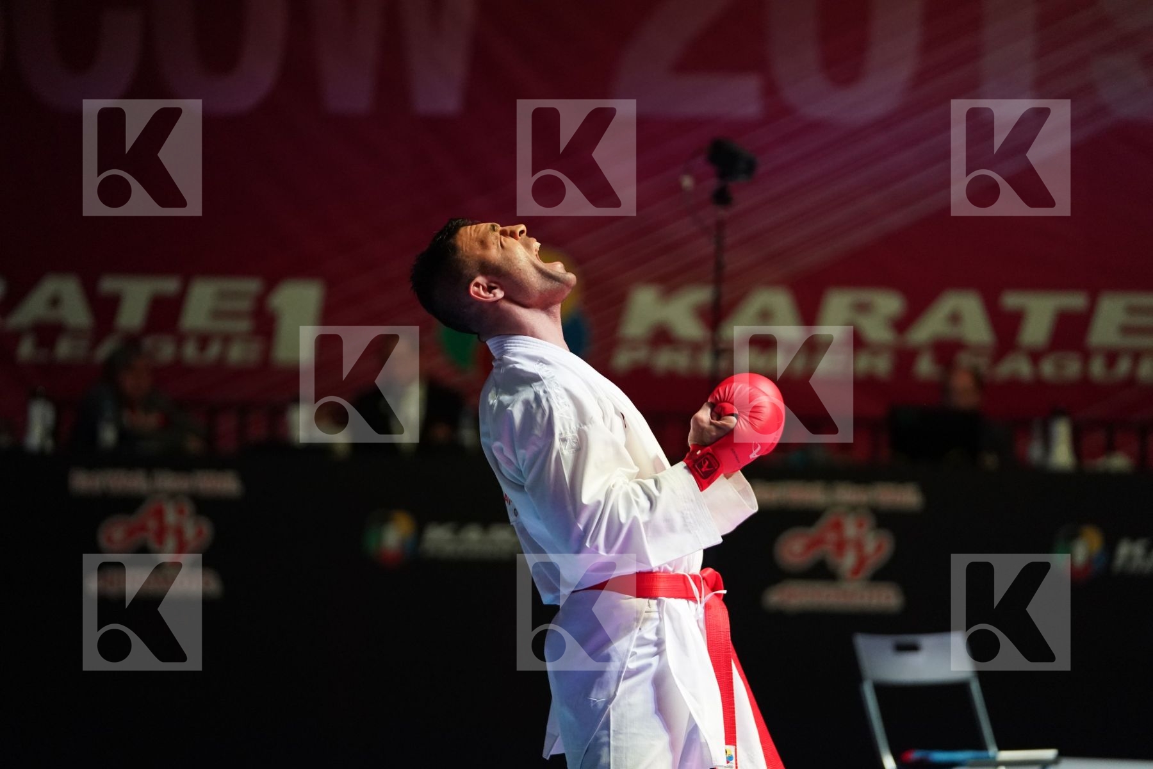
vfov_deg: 8.9
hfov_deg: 13.2
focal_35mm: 155
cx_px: 576
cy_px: 384
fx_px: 4964
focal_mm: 155
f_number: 2.8
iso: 5000
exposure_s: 1/1000
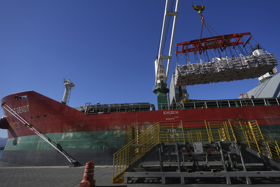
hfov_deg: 93.3
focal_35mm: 17
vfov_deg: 70.4
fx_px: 132
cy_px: 89
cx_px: 140
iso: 100
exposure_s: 1/1600
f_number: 4
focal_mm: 16
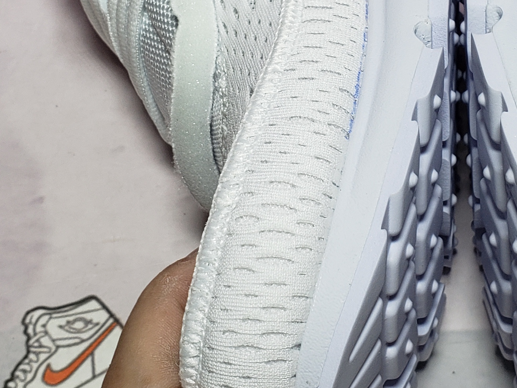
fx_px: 1195
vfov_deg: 18.2
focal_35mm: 80
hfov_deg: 24.3
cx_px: 351
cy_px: 45
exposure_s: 1/277
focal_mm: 4.3
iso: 50
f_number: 2.4
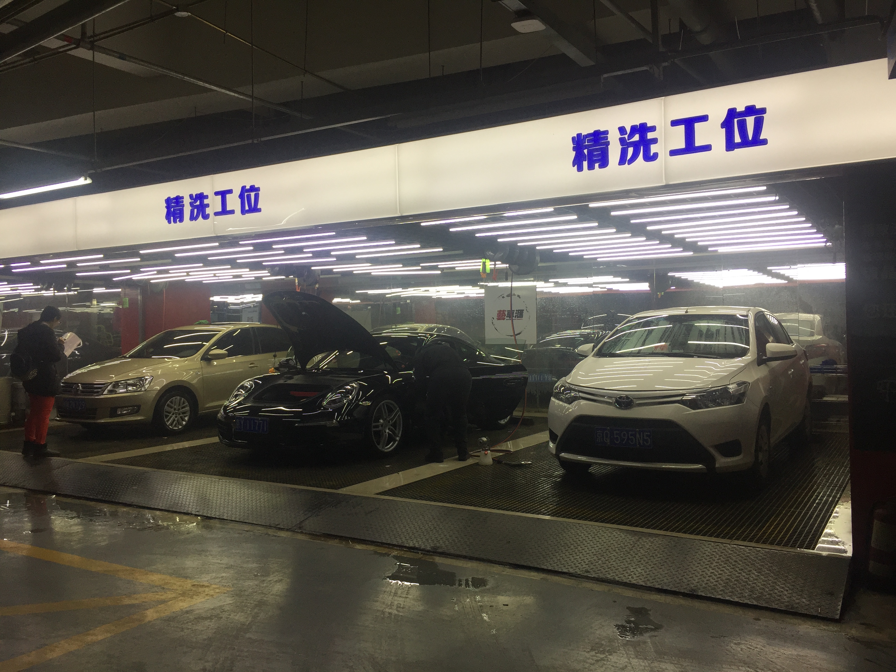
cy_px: 336
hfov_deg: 61.7
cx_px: 448
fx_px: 751
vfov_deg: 48.2
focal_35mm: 29
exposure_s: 1/100
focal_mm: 4.15
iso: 50
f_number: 2.2
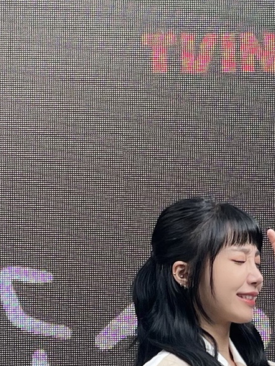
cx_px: 236
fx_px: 624
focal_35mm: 59
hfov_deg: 24.3
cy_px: 399
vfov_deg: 29.6
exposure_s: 1/120
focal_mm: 5.1
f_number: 1.6
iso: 50
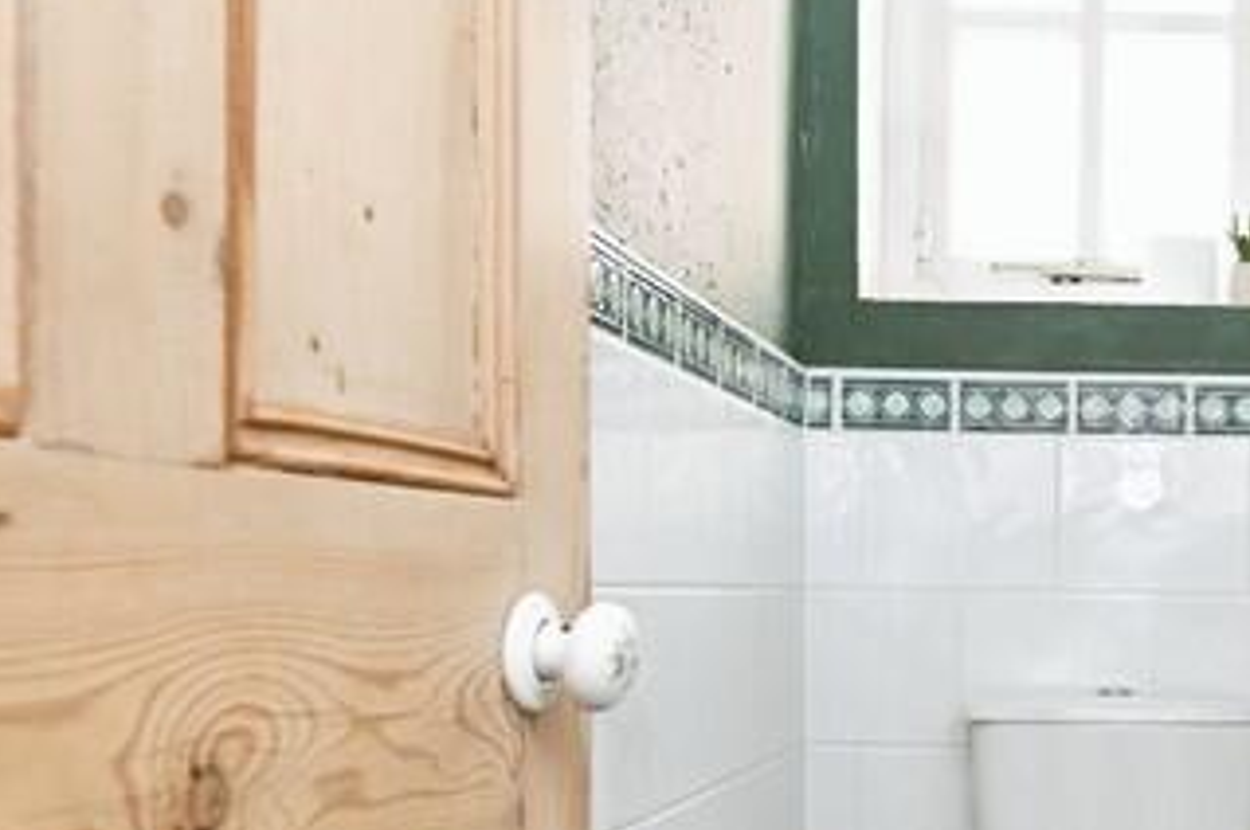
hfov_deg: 39.9
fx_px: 1561
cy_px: 660
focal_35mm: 45
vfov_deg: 29.2
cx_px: 1160
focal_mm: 14
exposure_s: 1/60
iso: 400
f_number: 4
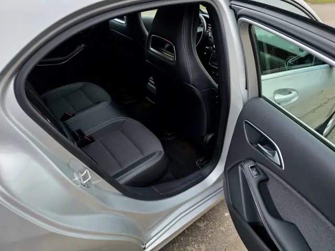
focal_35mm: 23
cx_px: 168
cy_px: 126
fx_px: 223
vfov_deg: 58.9
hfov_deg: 73.9
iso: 200
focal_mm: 6.3
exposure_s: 1/100
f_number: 1.7
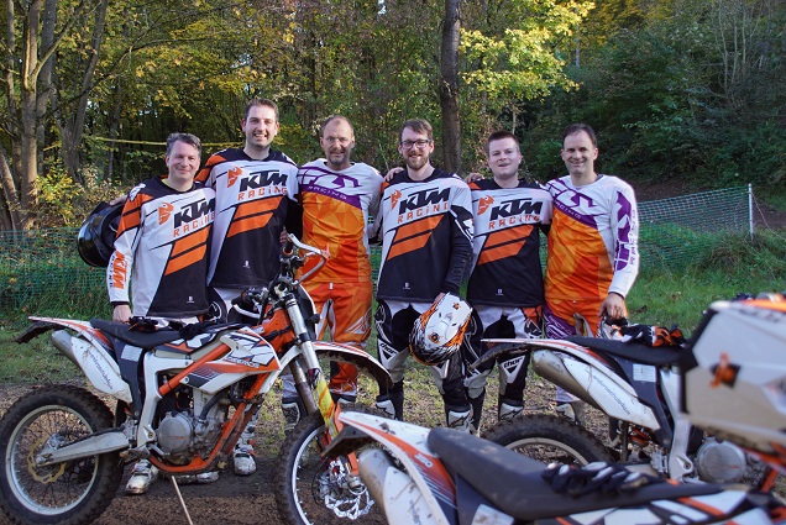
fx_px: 983
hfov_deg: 43.6
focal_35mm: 45
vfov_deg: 29.9
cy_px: 262
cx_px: 393
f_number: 4.5
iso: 160
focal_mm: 30
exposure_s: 1/100
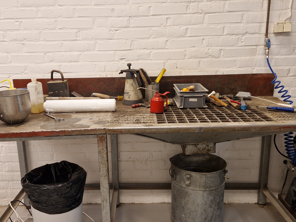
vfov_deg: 39.7
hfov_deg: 51.3
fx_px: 308
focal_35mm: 36
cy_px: 114
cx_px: 135
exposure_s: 1/115
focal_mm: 5.4
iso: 50
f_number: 1.8
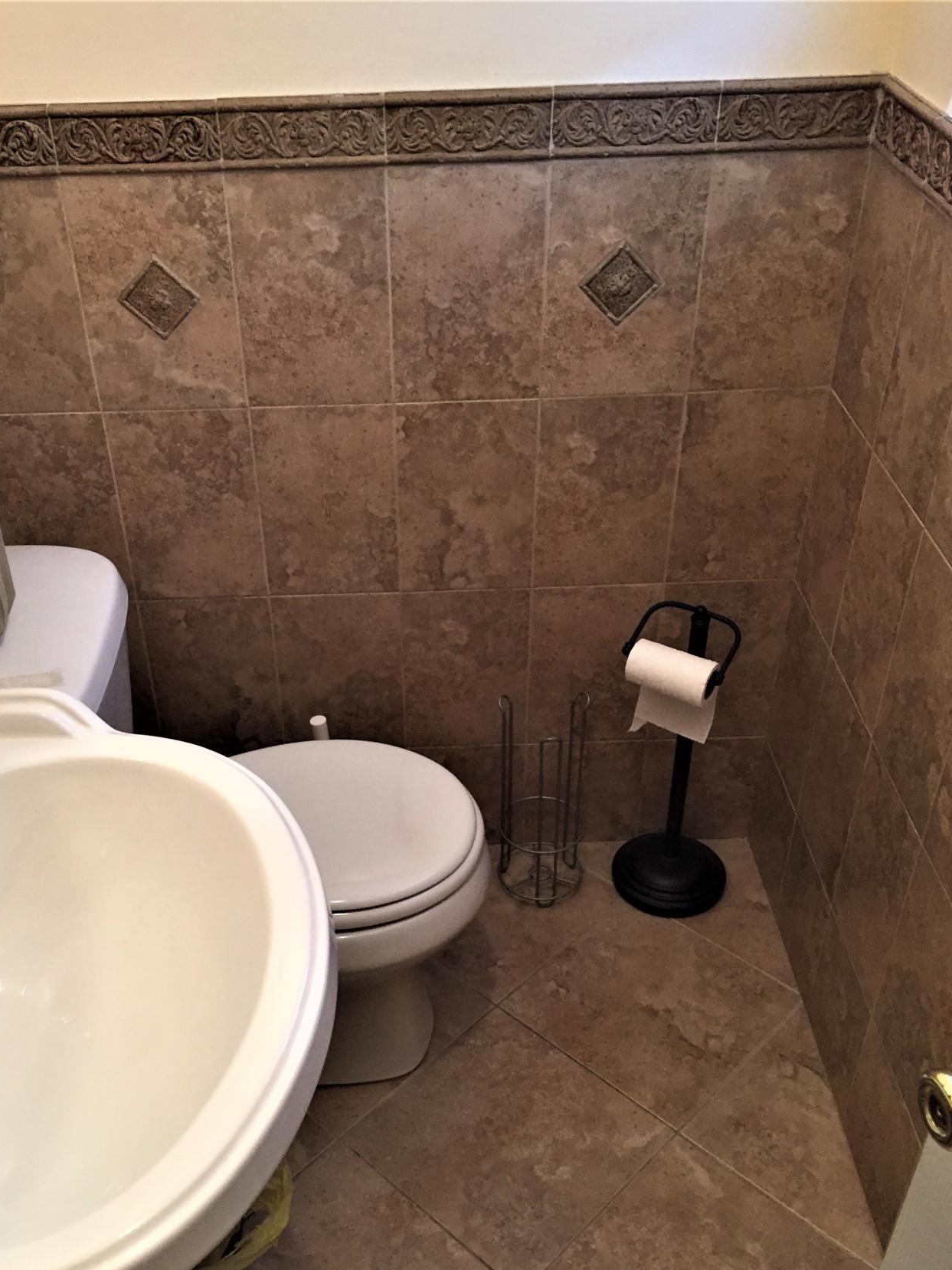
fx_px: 1283
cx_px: 399
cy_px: 766
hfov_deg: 40.6
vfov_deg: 52.2
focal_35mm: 35
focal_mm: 4.15
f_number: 2.2
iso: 125
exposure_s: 1/30
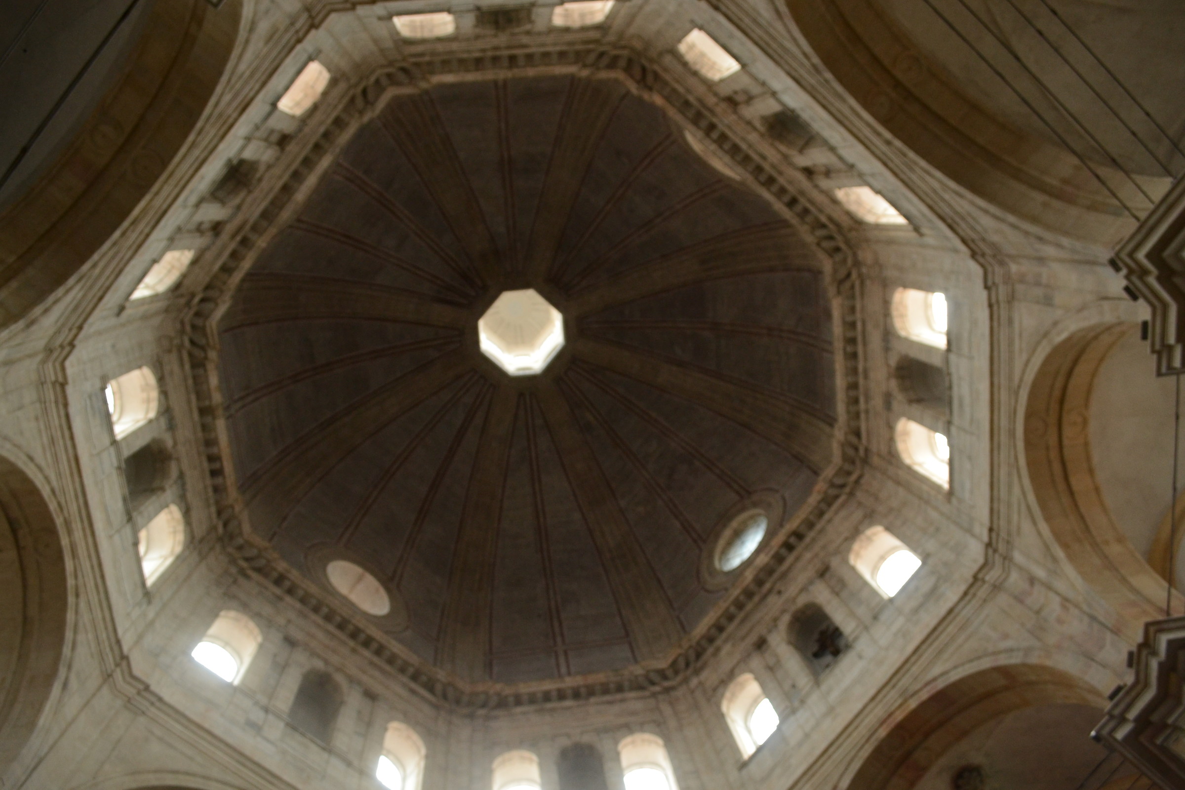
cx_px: 592
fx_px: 889
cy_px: 395
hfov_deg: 67.4
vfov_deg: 47.9
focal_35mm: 27
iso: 800
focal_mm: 18
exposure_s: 1/160
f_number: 5
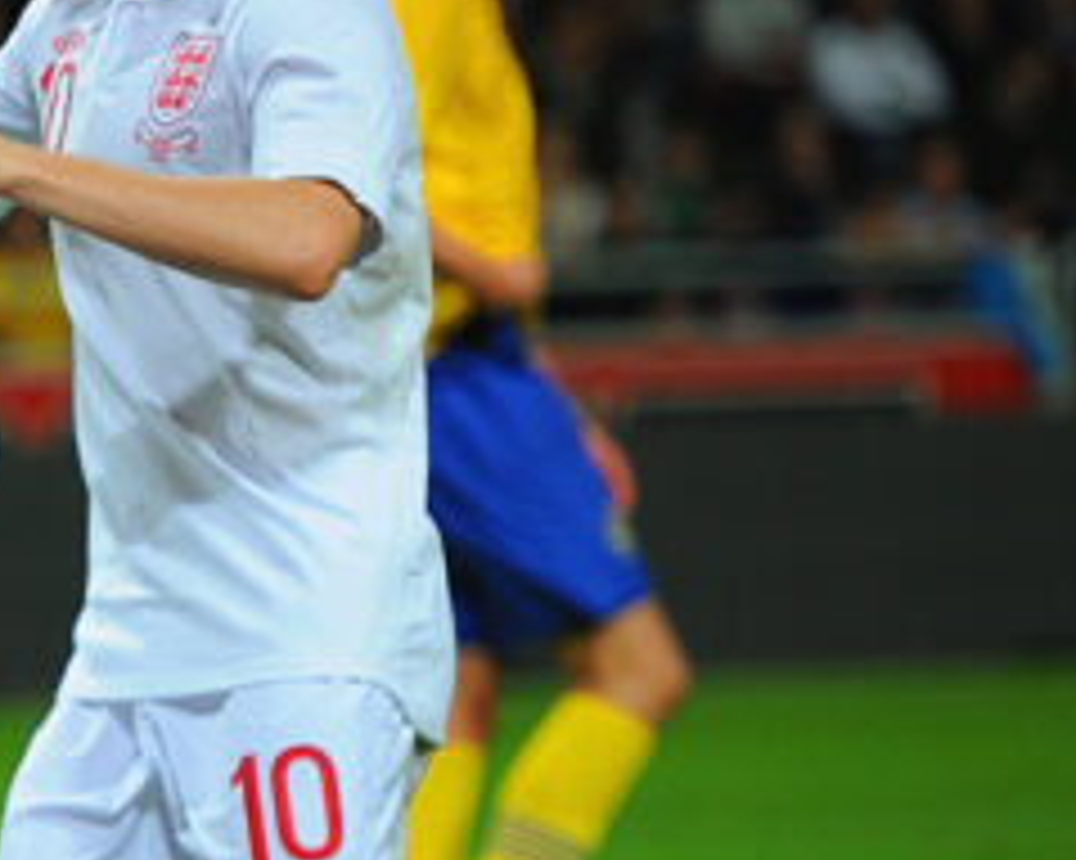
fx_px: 20500
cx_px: -1225
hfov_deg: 3.0
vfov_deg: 2.4
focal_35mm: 644
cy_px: 419
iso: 1000
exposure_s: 1/1250
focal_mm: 160
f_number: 2.8
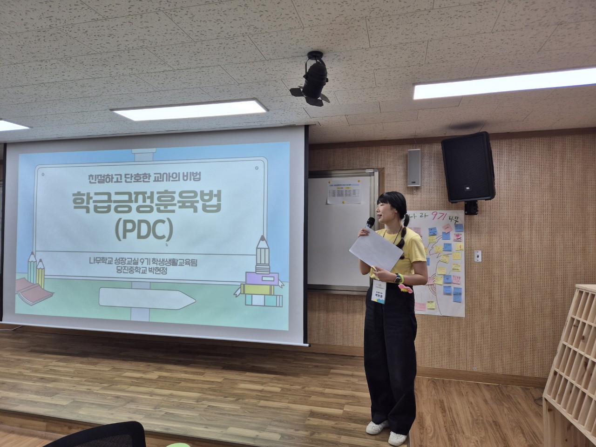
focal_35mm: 23
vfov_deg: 58.9
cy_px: 224
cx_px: 298
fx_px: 396
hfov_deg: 73.9
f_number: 1.8
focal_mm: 5.4
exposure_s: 1/120
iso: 25
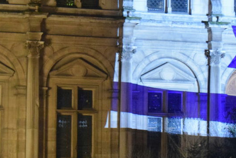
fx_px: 1293
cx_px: 171
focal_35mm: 197
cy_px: 119
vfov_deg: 7.0
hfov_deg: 10.4
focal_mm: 55
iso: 6400
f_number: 5.6
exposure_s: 1/25
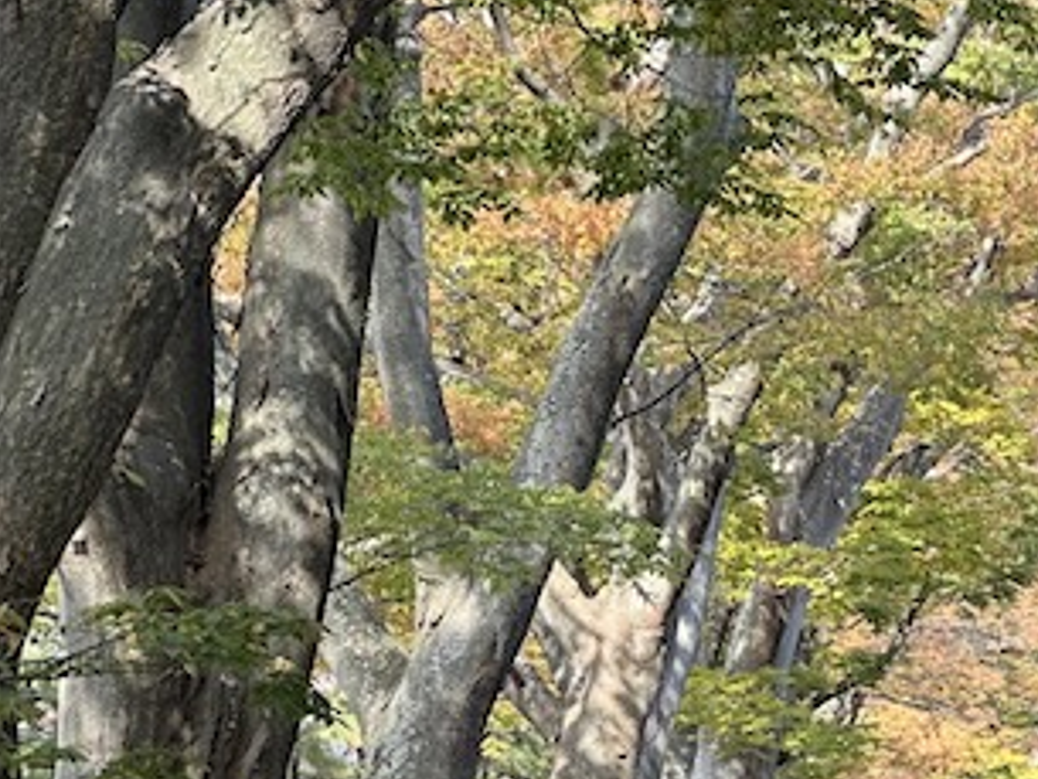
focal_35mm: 202
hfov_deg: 9.7
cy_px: 592
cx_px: 946
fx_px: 6060
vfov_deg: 7.4
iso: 50
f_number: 2.8
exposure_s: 1/99
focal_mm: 9
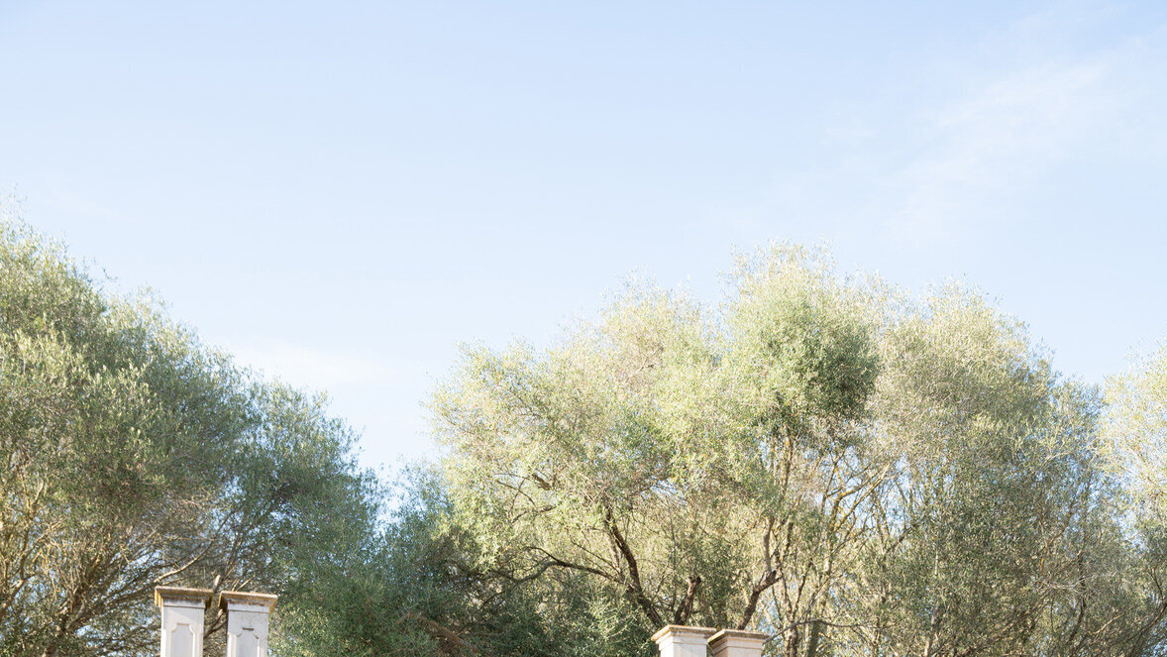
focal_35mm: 48
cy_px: 844
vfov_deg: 22.4
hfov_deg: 42.9
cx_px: 586
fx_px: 1486
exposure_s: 1/500
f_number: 2.8
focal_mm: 30
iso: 125
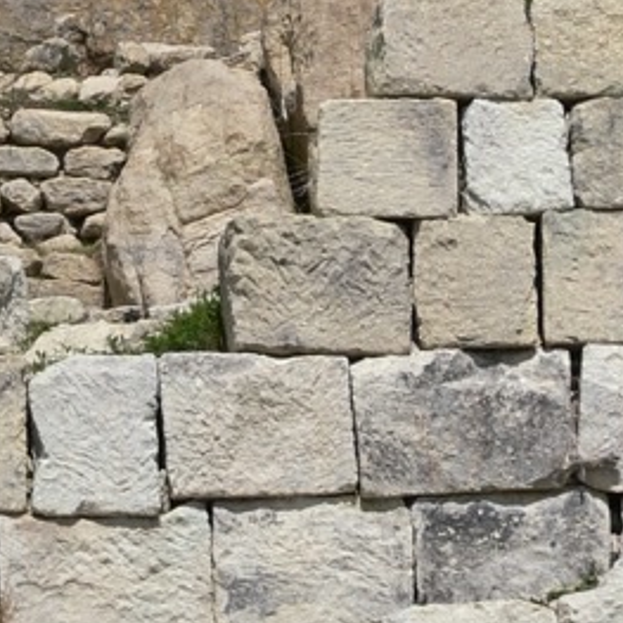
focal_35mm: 288
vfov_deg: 6.1
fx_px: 5864
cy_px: 99
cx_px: 144
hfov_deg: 6.1
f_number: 7.1
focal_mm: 17.7
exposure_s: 1/400
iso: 80
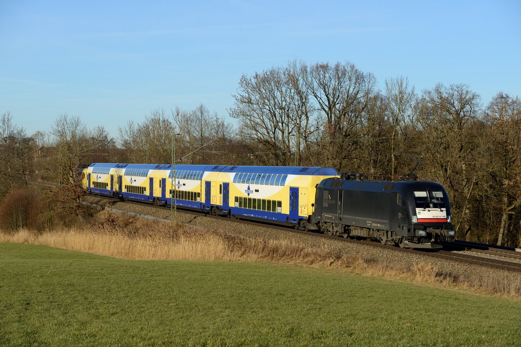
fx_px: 1331
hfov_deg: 22.1
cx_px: 260
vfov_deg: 14.9
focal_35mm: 92
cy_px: 174
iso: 200
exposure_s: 1/1250
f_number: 6.3
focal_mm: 92
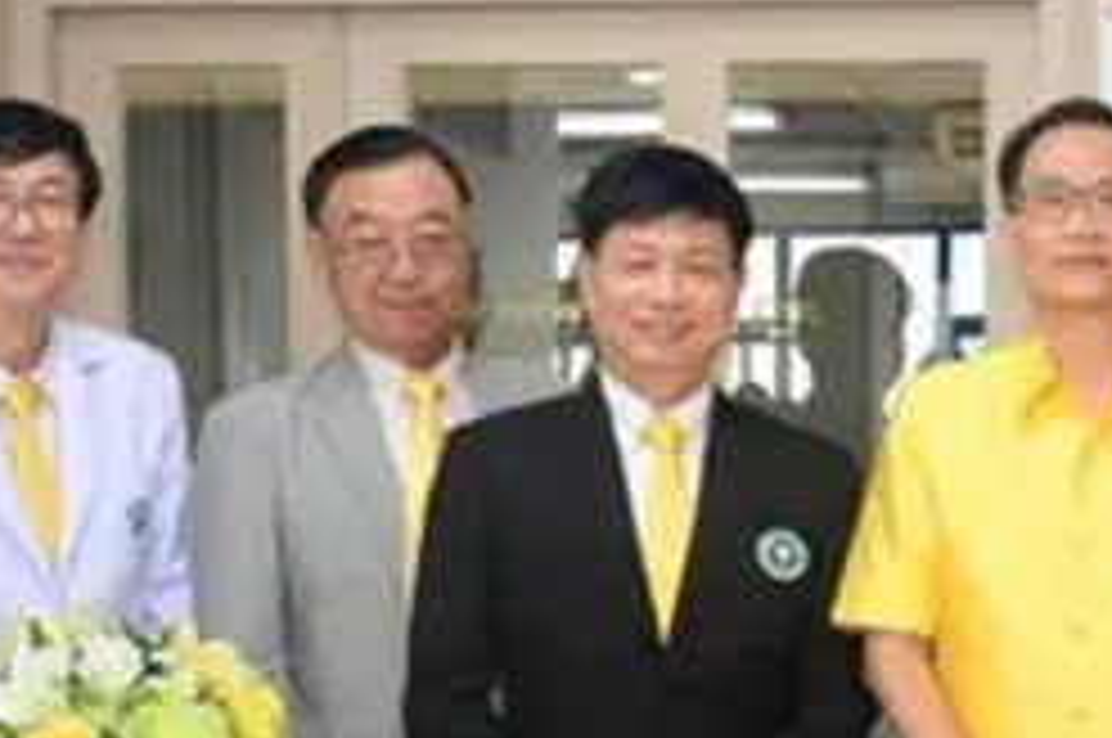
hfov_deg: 19.6
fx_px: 3116
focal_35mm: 101
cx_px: 1126
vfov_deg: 13.4
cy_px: 686
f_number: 5.6
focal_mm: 32
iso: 1600
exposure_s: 1/80
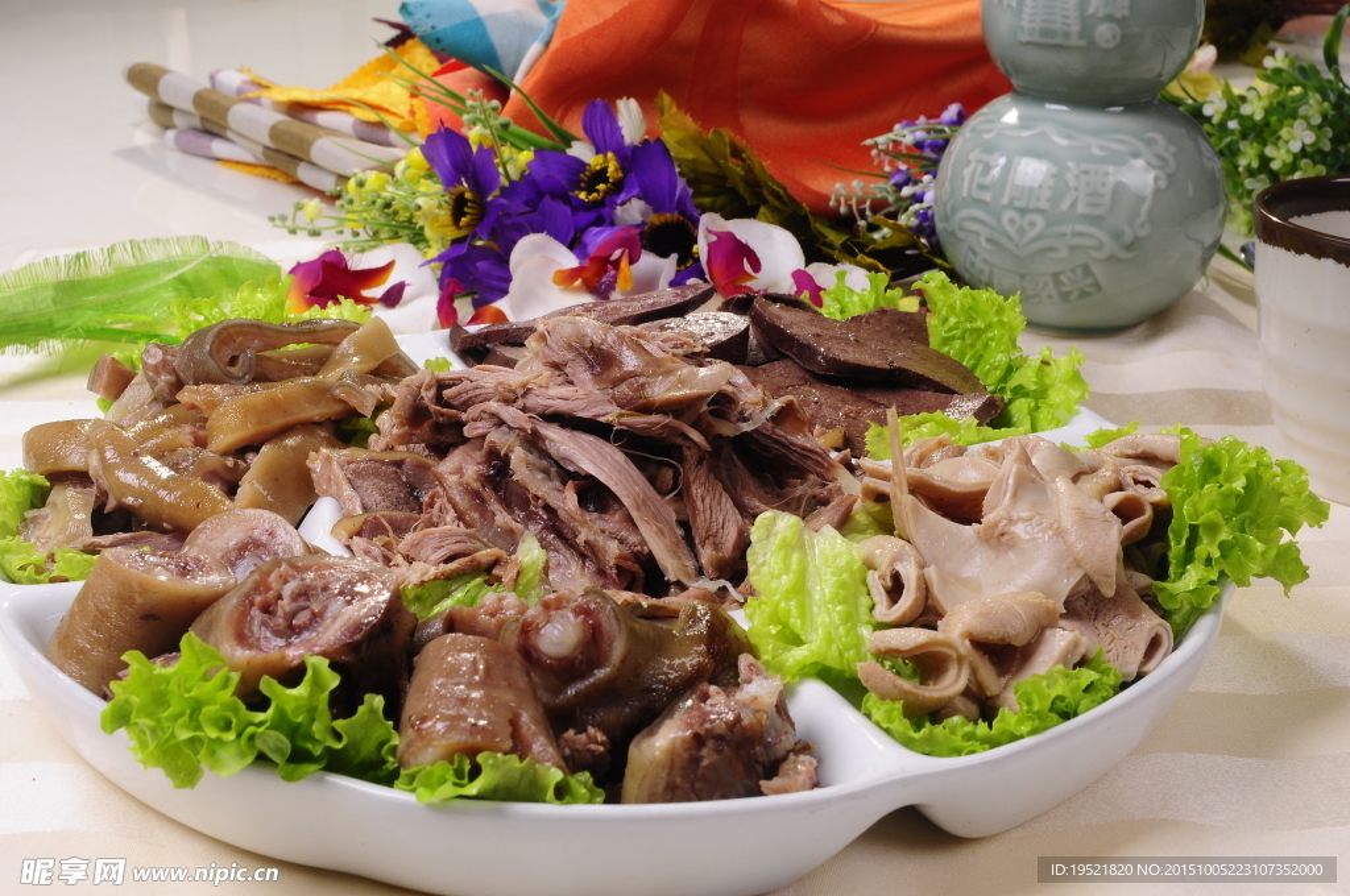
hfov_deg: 37.9
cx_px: 675
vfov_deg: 25.7
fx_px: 1966
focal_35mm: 52
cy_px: 448
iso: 200
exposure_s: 1/125
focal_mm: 35
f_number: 14
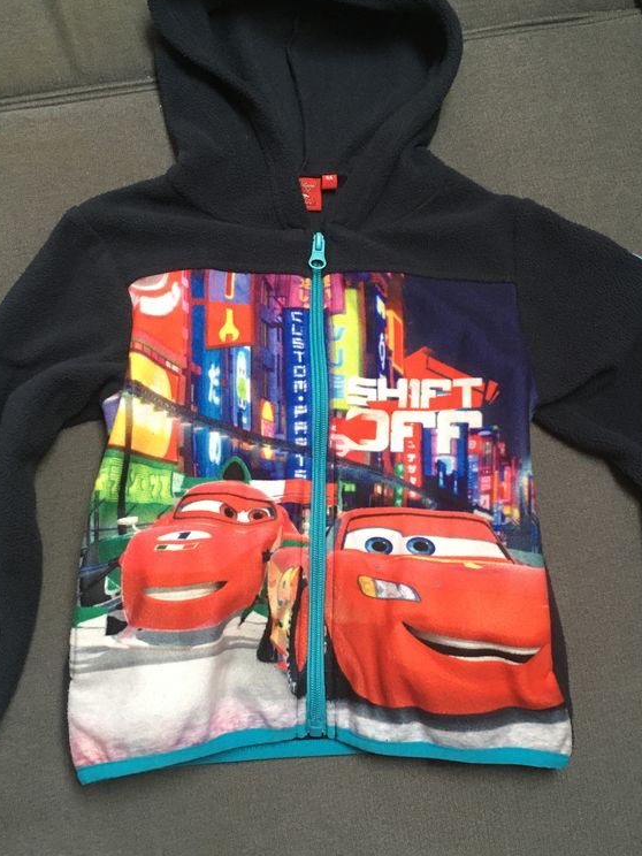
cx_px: 328
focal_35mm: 39
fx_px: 964
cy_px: 438
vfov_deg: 47.9
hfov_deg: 36.8
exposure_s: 1/33
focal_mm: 4.15
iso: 160
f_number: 2.2
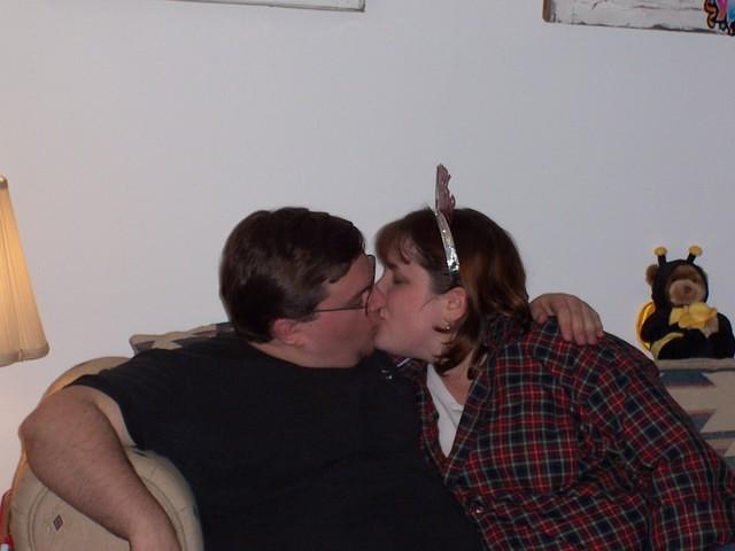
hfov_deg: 17.7
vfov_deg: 13.3
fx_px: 2357
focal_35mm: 111
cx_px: 368
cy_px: 276
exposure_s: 1/90
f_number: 4.8
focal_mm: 16.8
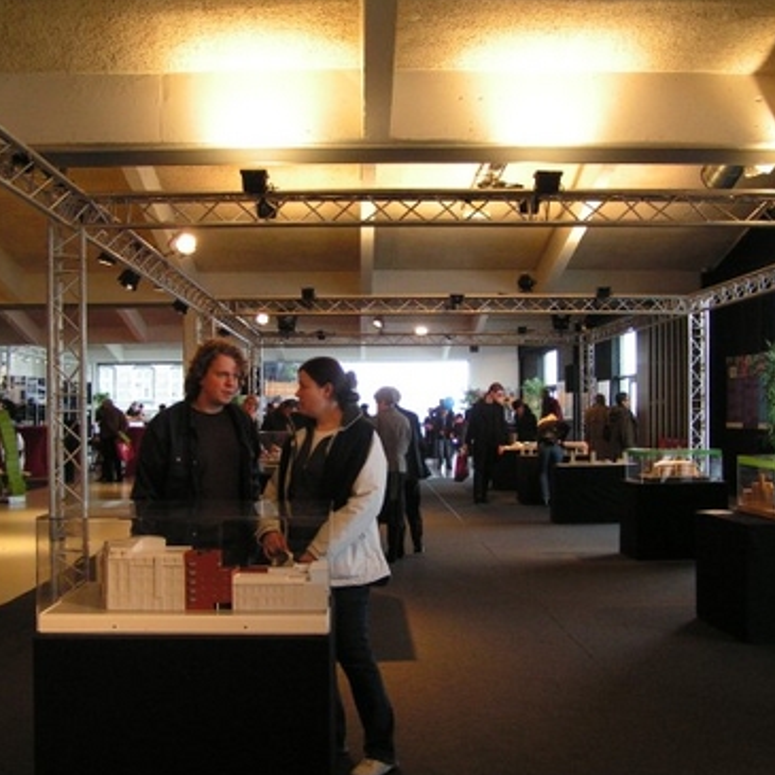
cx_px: 378
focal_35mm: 46
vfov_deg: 36.8
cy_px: 394
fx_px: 1165
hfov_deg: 36.8
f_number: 2.8
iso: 125
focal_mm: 6.3
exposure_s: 1/40
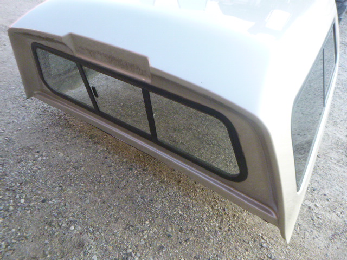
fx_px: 251
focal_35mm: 25
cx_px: 174
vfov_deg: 54.9
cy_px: 130
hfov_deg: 69.4
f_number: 3.9
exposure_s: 1/60
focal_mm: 4.5
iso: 400
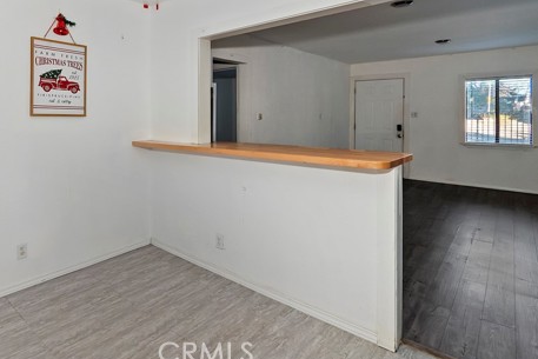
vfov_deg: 58.1
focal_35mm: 21
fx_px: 314
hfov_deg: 79.0
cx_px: 188
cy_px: 118
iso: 400
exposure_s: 1/30
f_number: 8
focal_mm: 10
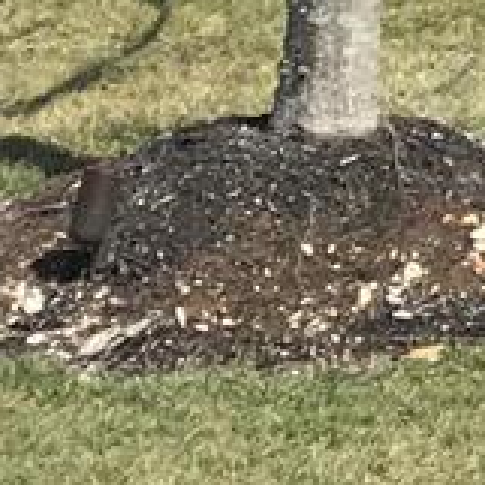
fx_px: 4042
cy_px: -1063
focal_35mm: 255
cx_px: 2401
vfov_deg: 6.2
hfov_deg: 5.3
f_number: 2.2
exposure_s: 1/962
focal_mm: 4.15
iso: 25
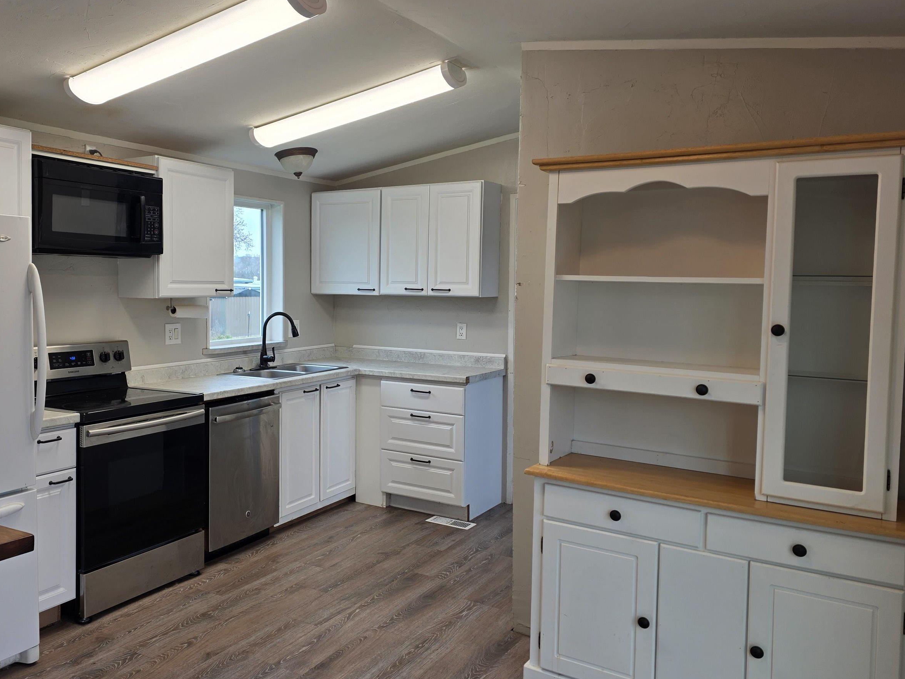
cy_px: 308
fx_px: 784
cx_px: 329
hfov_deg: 59.1
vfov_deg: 46.7
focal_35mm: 30
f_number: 1.7
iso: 32
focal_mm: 6.3
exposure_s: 1/120
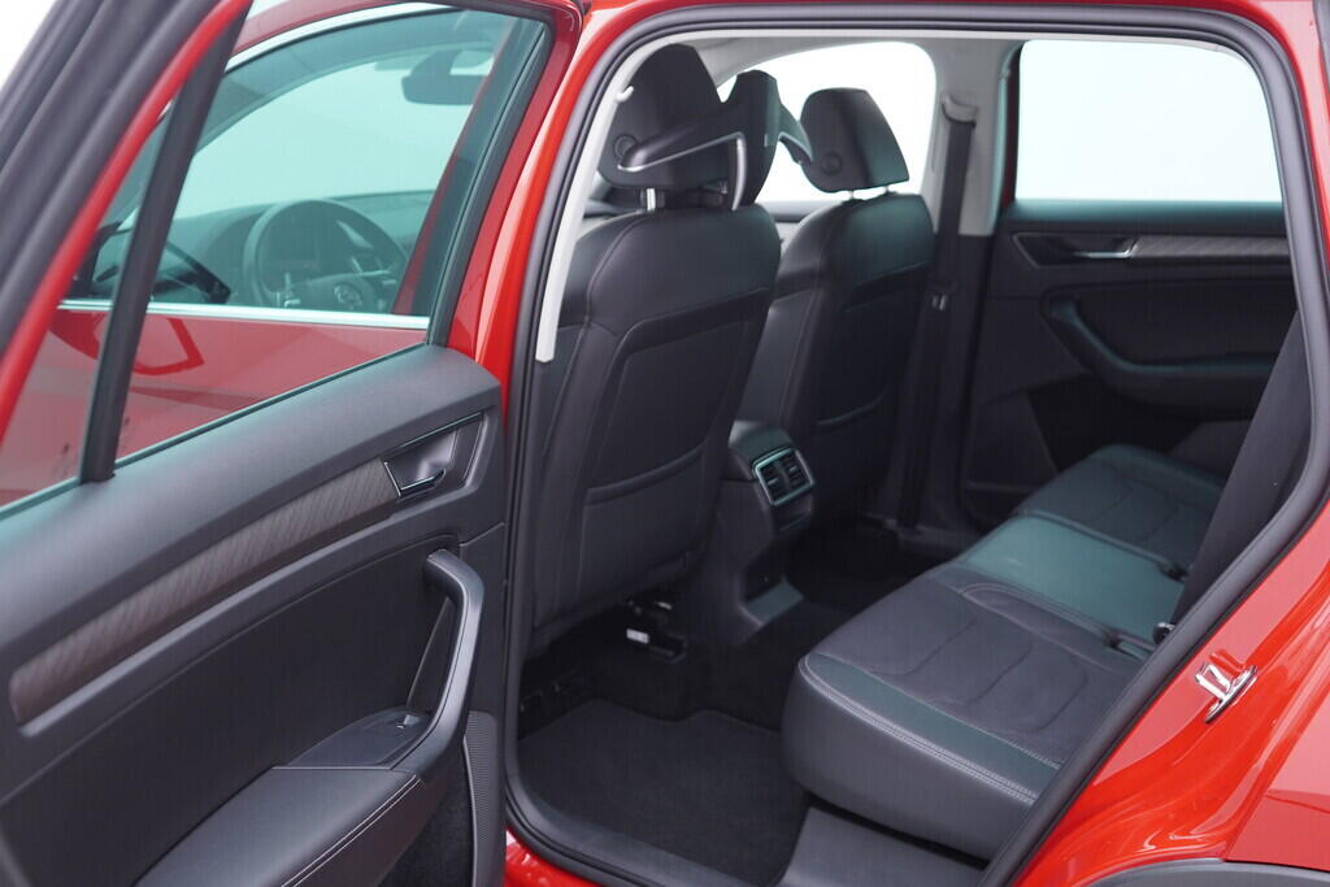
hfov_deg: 53.1
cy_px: 444
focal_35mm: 36
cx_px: 665
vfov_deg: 36.9
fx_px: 1330
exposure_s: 1/40
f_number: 2.8
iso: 250
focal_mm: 24
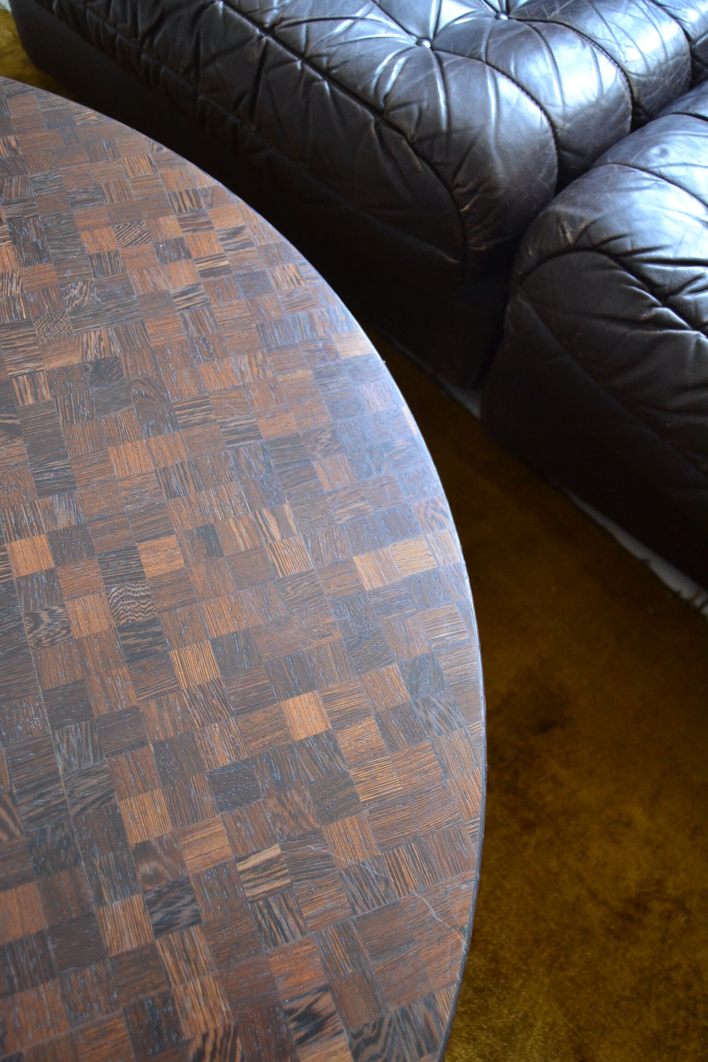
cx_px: 354
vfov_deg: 61.9
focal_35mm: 30
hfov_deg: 43.6
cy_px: 531
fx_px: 885
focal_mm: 20
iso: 1400
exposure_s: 1/60
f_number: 3.5
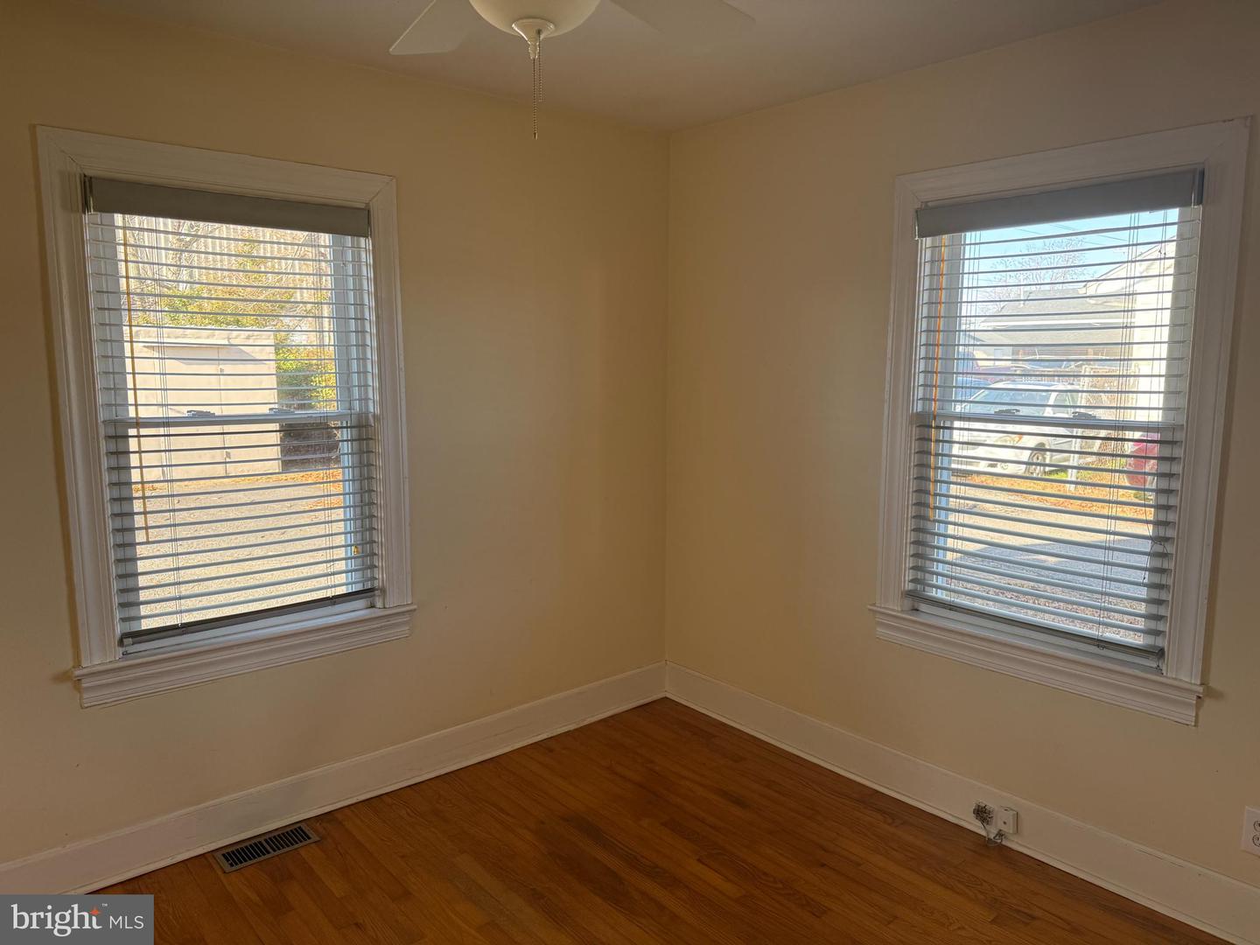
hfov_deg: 71.6
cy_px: 472
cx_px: 630
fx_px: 874
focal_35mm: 24
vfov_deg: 56.8
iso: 100
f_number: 1.78
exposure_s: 1/242
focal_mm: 6.76
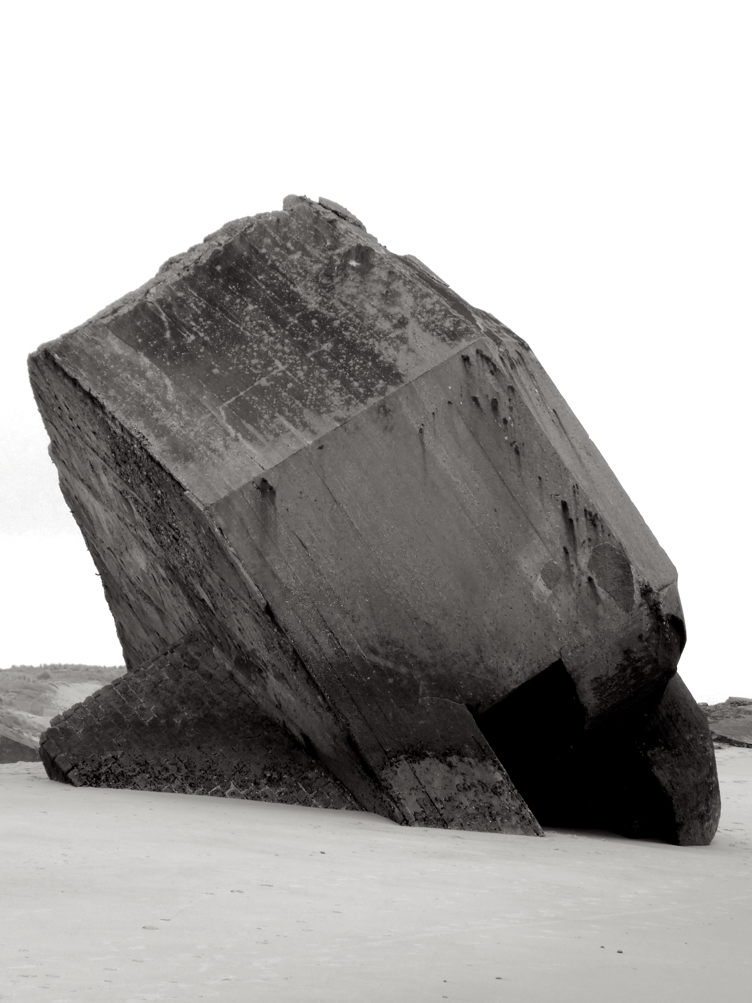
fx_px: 2838
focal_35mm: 98
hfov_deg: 15.1
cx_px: 376
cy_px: 502
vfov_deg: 20.0
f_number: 5
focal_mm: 17.5
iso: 125
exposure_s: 1/80
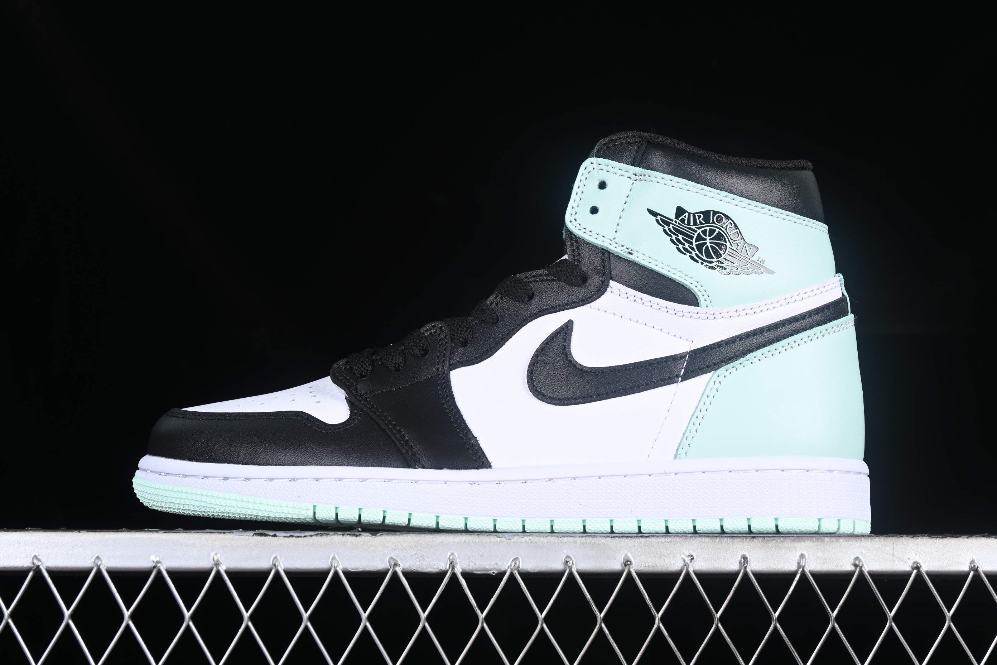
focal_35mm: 75
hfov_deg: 27.0
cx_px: 498
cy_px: 332
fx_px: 2077
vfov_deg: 18.2
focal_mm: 50
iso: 160
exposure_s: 1/80
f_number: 7.1
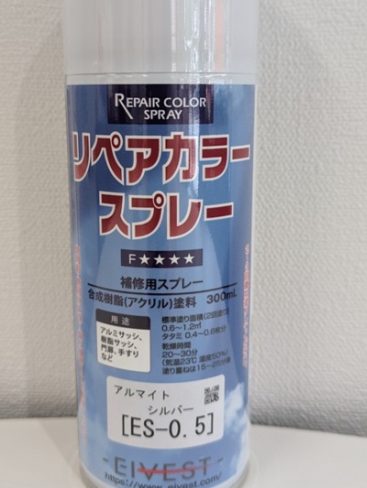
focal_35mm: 40
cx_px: 175
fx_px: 565
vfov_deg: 46.7
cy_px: 211
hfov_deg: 36.0
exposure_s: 1/60
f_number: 1.89
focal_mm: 5.43
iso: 75
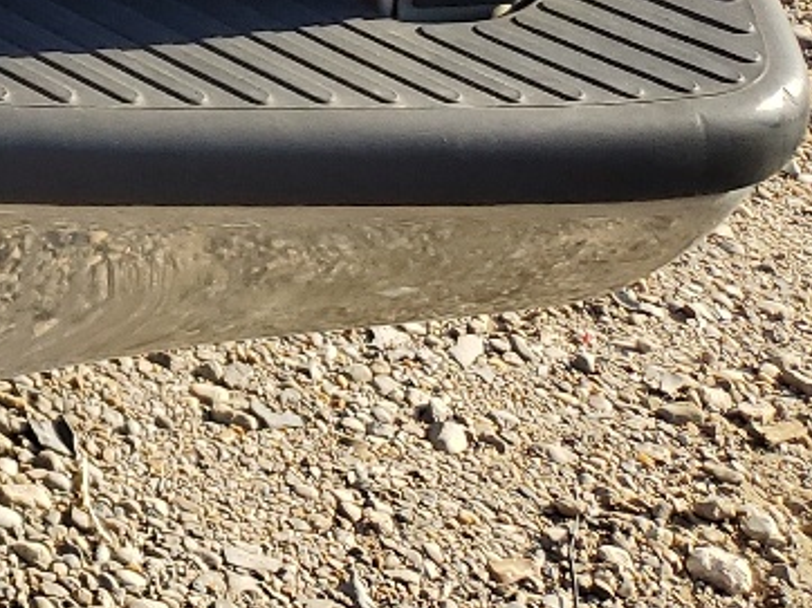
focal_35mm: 115
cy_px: -608
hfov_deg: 14.4
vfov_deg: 11.6
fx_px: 2696
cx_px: -790
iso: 50
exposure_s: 1/1429
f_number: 1.5
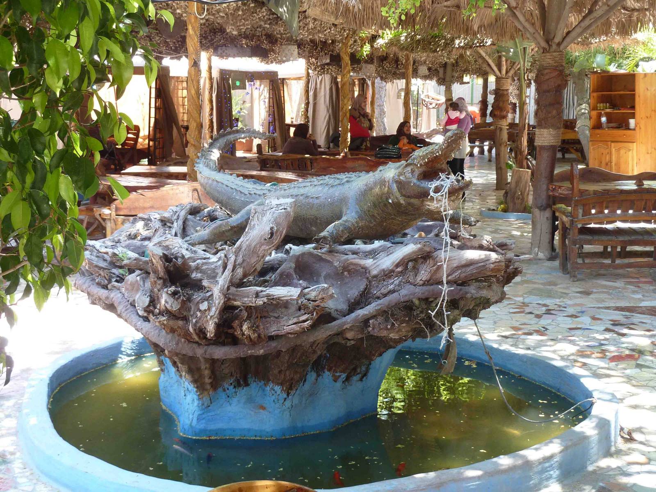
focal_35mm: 55
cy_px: 246
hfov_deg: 34.9
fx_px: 1042
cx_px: 328
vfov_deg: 26.6
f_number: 3.9
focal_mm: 9.1
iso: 125
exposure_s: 1/40
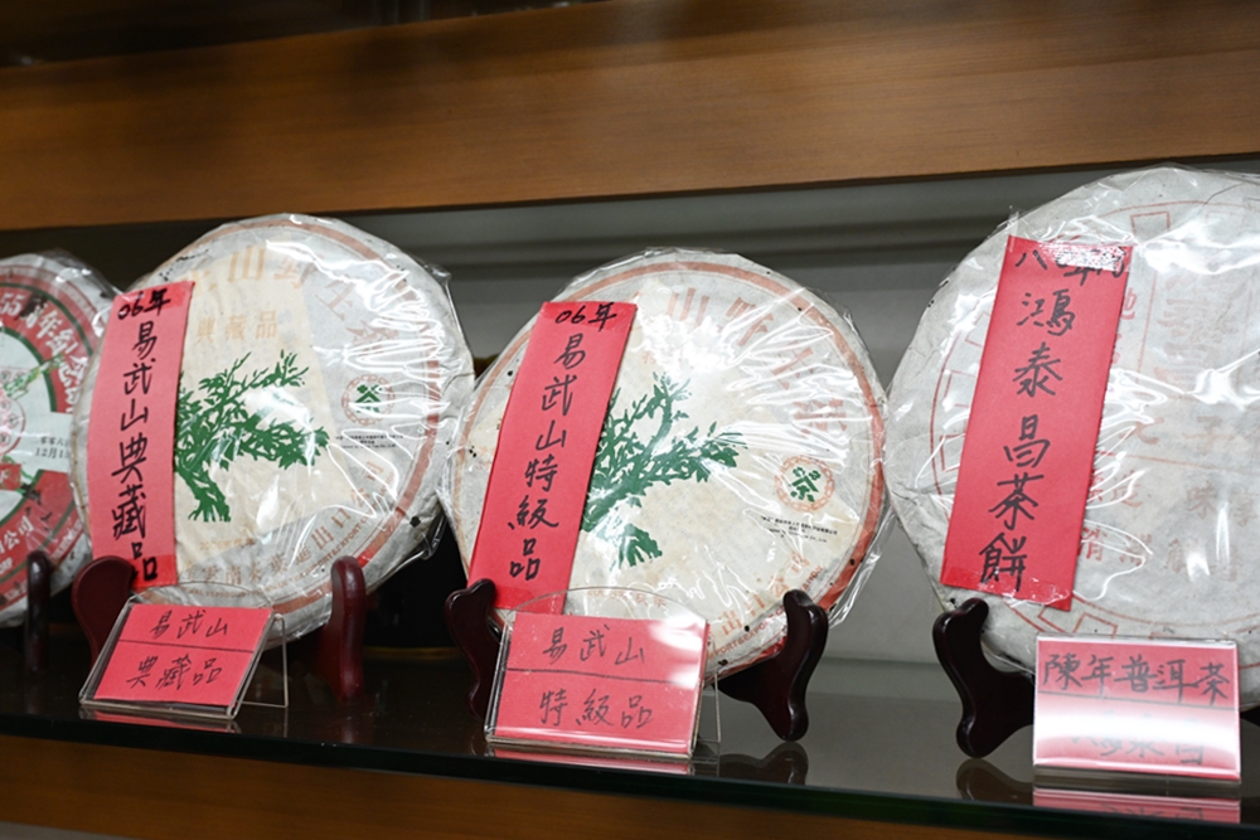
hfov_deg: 46.4
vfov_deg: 31.9
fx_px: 1470
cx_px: 630
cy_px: 420
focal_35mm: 42
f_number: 7.1
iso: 1250
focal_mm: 42
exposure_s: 1/125
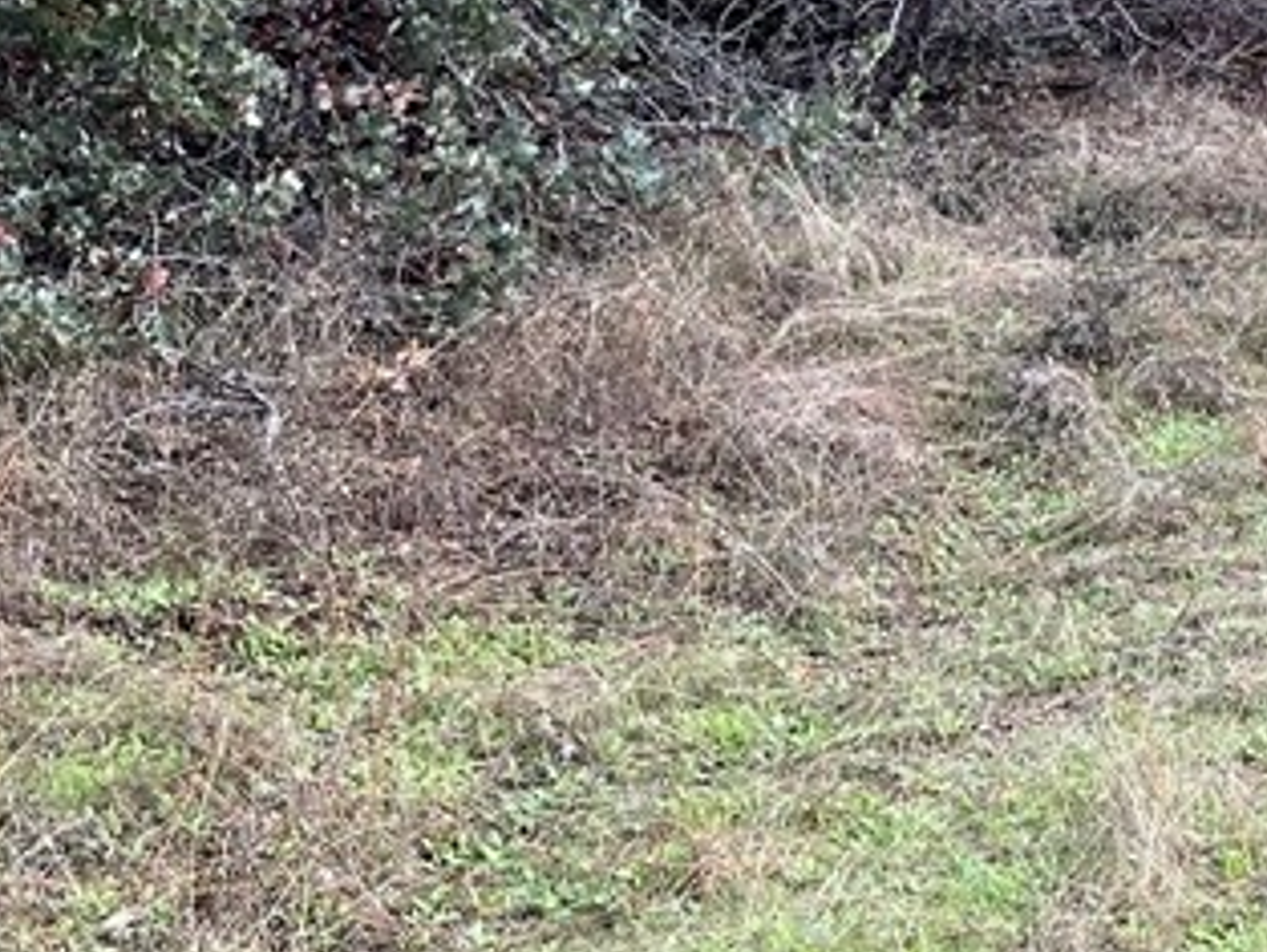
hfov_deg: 19.8
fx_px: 3112
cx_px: 1931
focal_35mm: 85
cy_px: 81
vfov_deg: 17.1
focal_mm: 5.1
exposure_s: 1/471
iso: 50
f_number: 1.6
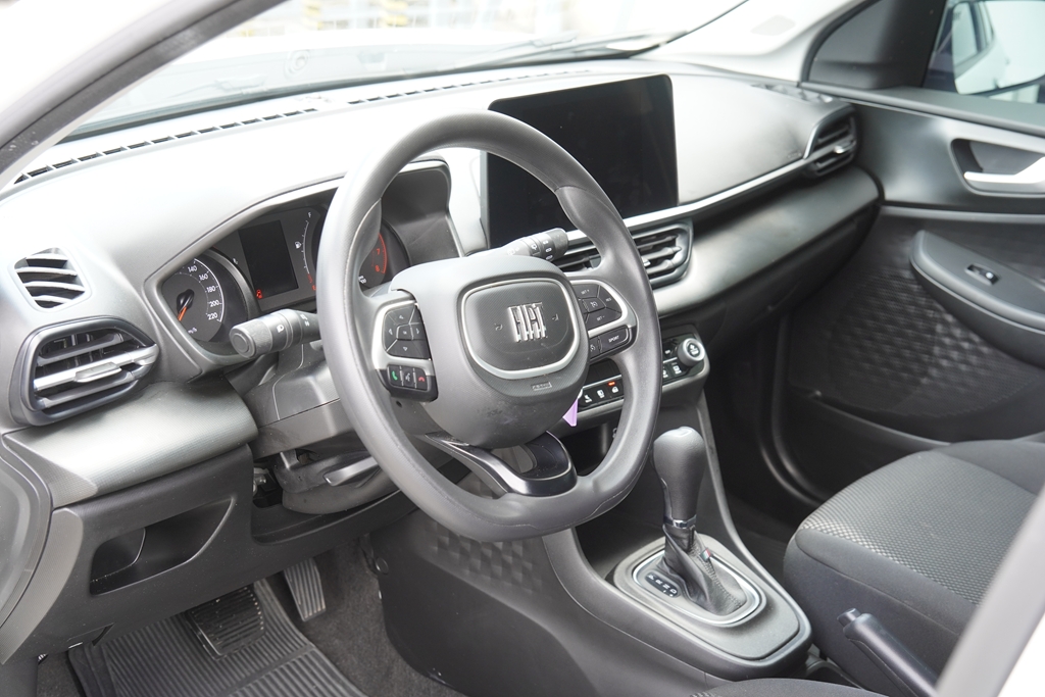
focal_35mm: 50
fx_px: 1437
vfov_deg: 27.3
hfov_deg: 40.0
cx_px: 522
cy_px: 348
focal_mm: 33
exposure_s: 1/60
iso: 320
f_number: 4
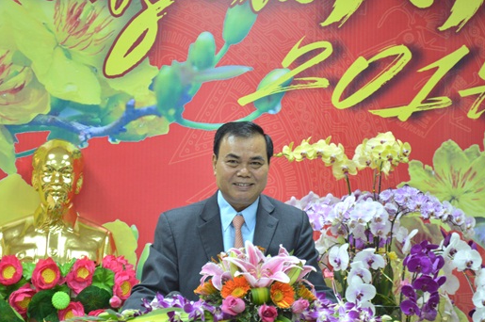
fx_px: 1381
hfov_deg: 19.9
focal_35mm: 103
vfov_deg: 13.3
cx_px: 247
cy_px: 154
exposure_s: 1/25
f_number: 5.6
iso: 800
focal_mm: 55
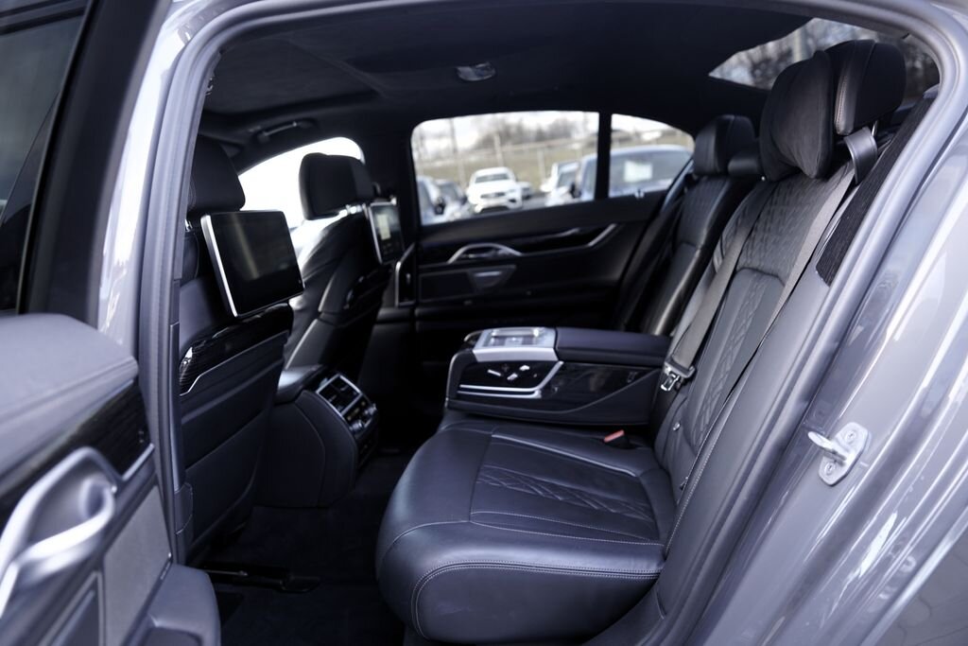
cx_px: 484
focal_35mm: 24
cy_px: 323
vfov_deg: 53.1
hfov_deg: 73.7
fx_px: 645
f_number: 2.8
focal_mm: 24
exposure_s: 1/30
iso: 250
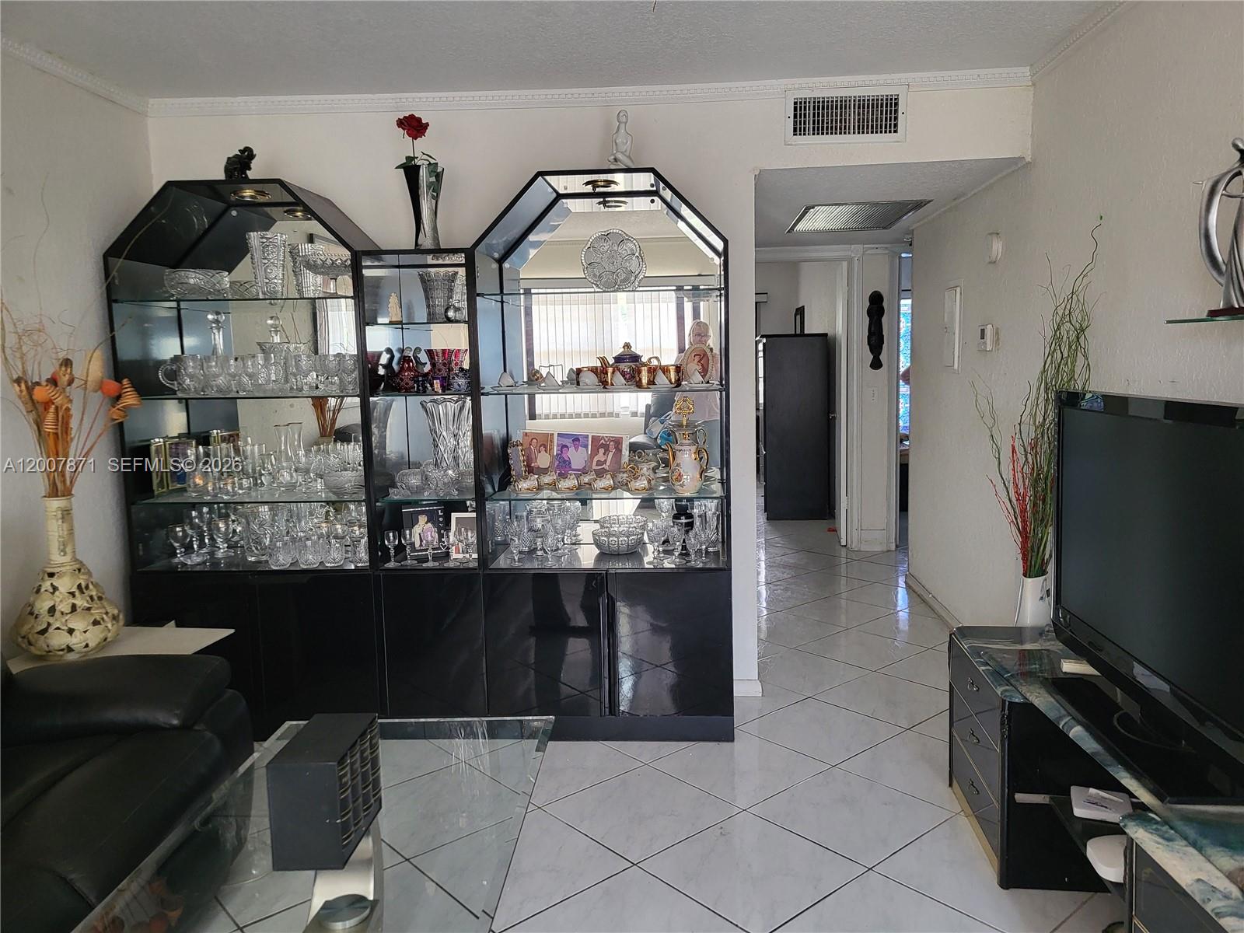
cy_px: 466
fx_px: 934
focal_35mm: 26
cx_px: 622
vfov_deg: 53.1
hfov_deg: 67.3
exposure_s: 1/60
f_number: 1.8
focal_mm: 5.4
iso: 200
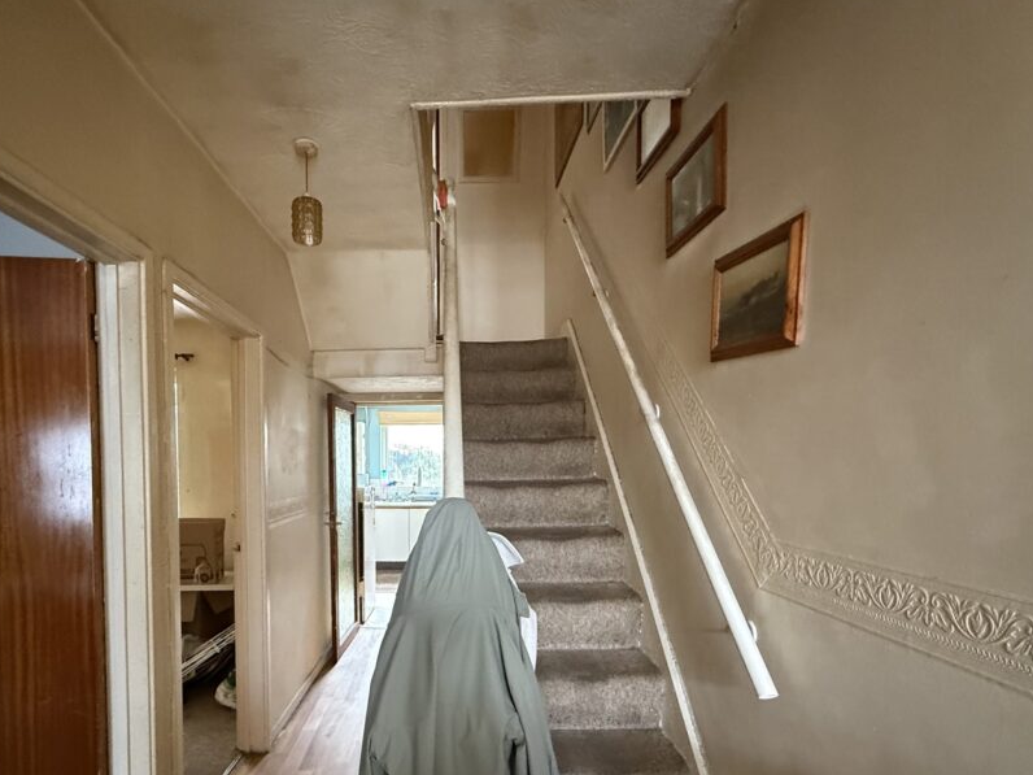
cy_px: 486
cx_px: 437
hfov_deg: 87.1
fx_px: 537
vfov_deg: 70.4
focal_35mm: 18
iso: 800
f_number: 2.2
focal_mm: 2.22
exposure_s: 1/60
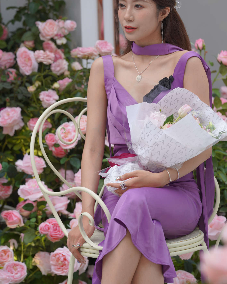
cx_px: 117
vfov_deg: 11.8
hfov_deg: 9.4
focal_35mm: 164
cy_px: 126
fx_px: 1378
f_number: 4.5
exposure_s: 1/500
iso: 400
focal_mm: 135
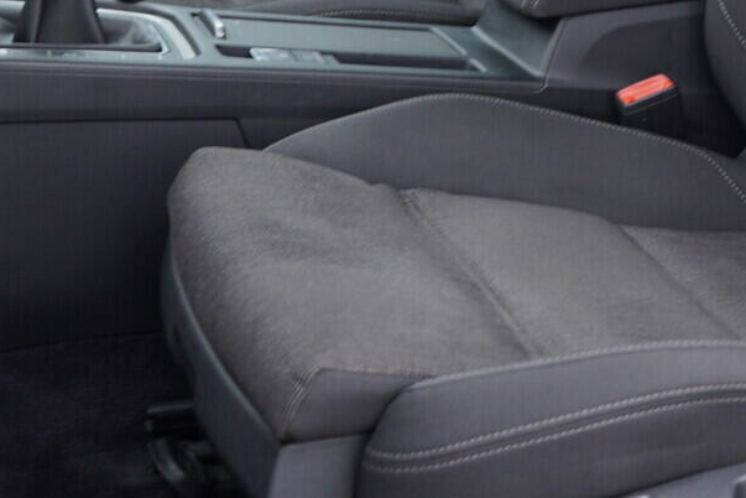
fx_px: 1782
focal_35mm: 86
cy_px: -82
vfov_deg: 15.4
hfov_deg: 23.2
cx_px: 638
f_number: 2.8
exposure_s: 1/40
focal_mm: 24
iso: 160
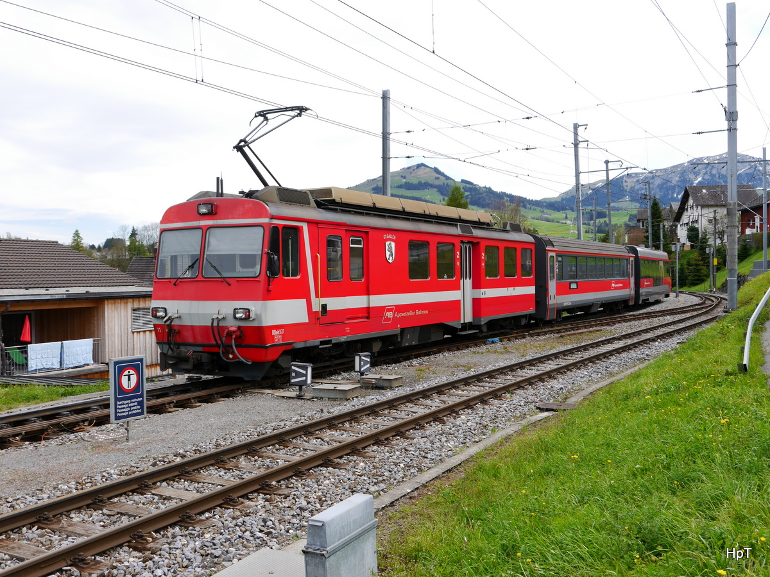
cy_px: 288
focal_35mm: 38
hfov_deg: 49.0
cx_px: 385
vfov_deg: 37.7
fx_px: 845
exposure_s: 1/400
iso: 160
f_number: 7.1
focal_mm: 19
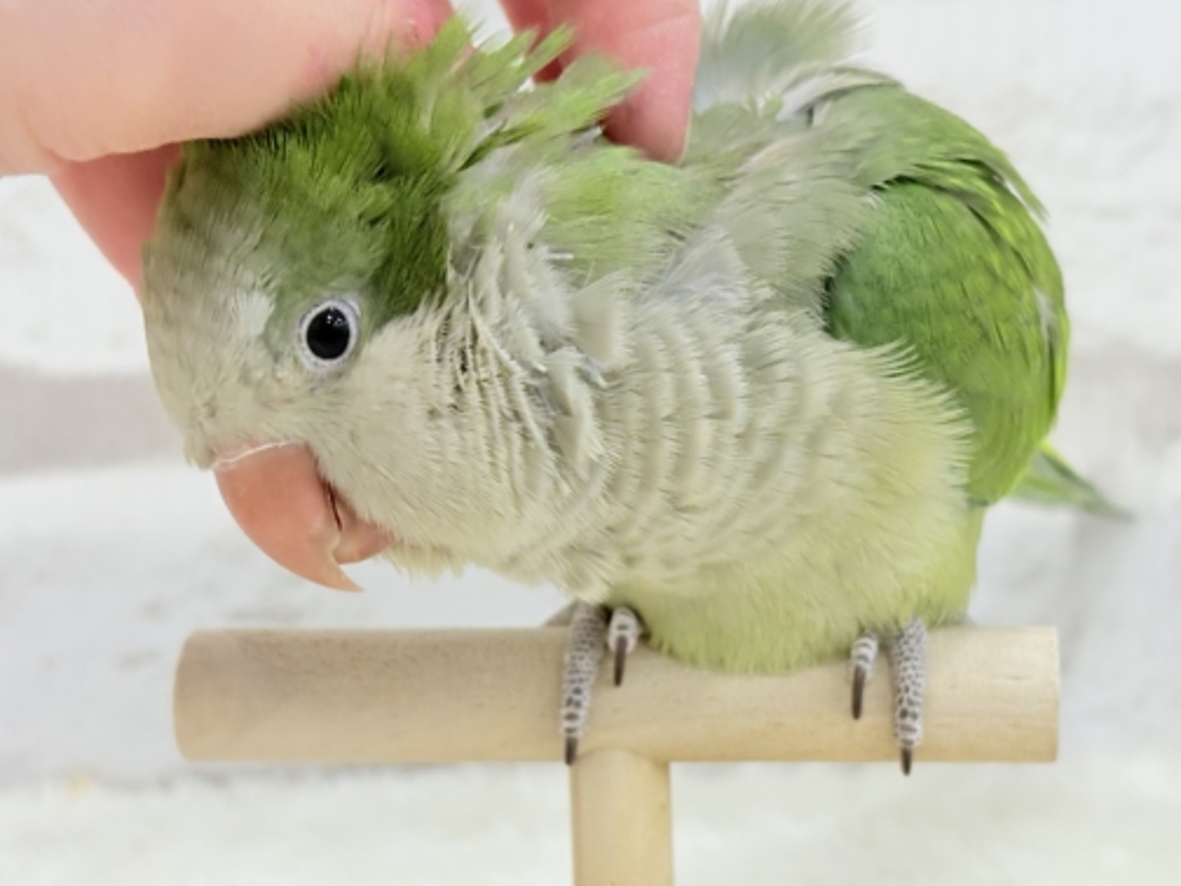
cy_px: 504
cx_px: 668
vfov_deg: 22.2
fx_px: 2252
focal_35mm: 66
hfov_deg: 29.4
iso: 125
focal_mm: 5.96
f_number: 1.6
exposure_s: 1/100
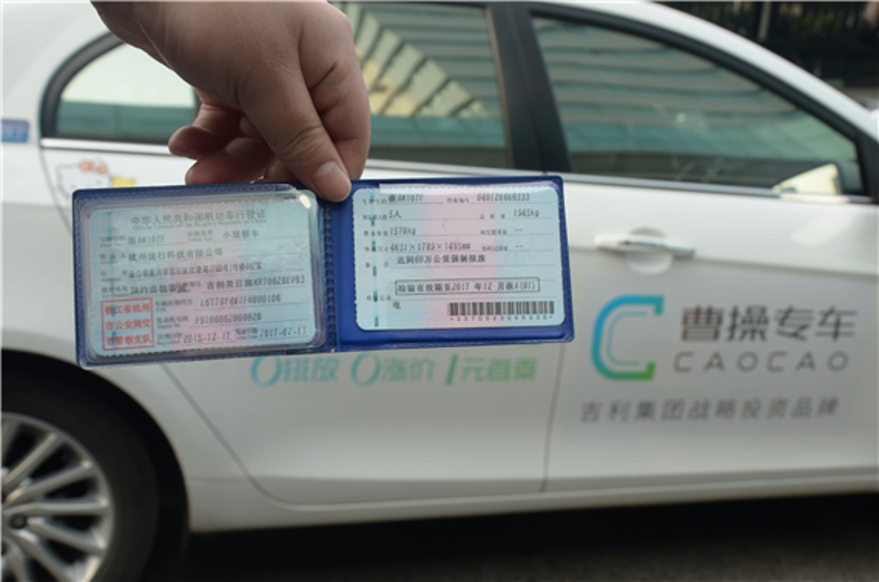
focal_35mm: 48
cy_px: 291
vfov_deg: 27.9
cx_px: 440
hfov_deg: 41.2
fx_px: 1169
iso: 100
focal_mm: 32
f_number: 8
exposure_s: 1/50
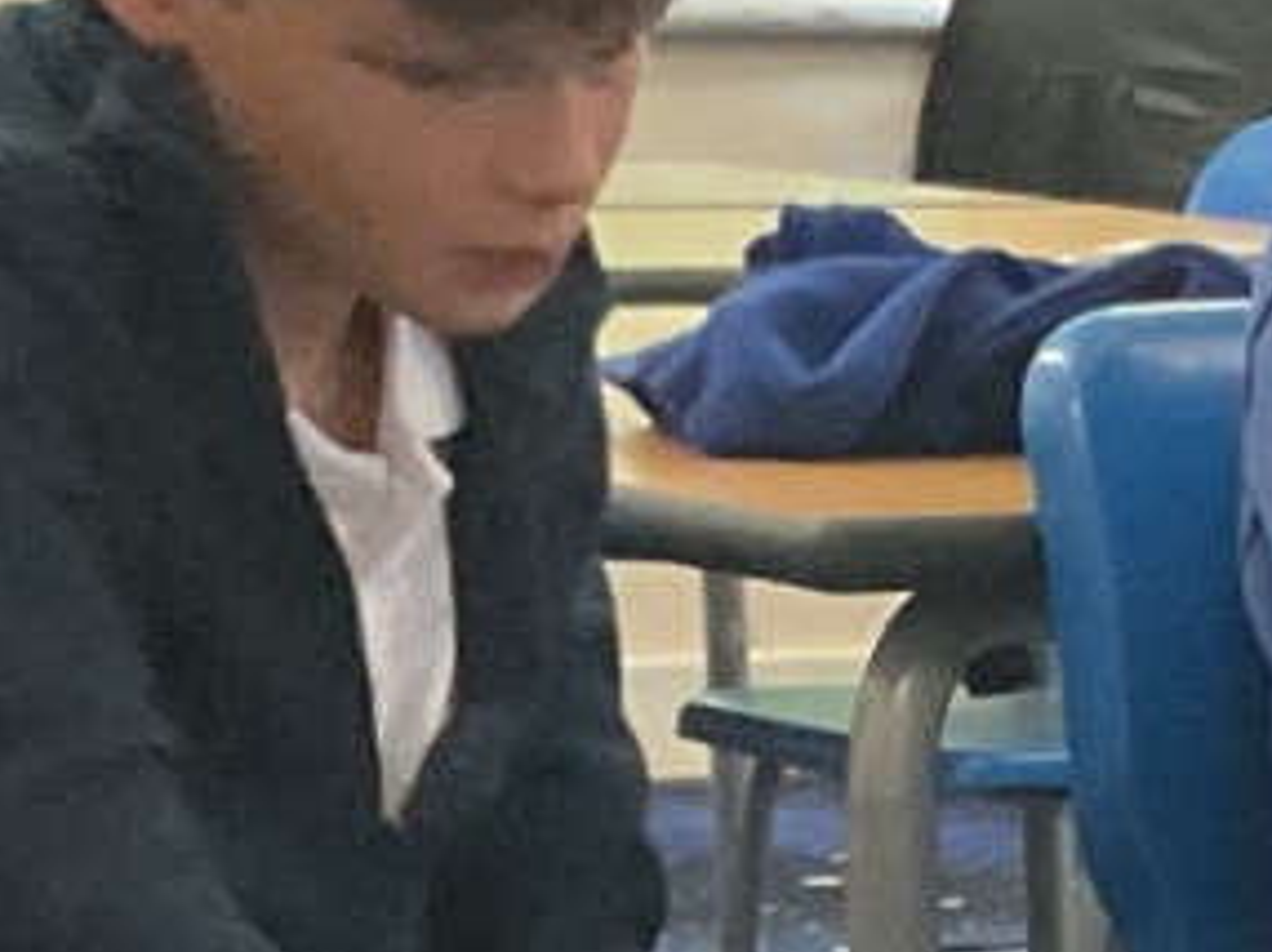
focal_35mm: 203
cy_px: 1762
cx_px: 2593
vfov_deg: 7.1
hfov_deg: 9.1
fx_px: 7453
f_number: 1.8
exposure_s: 1/50
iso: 200
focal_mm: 3
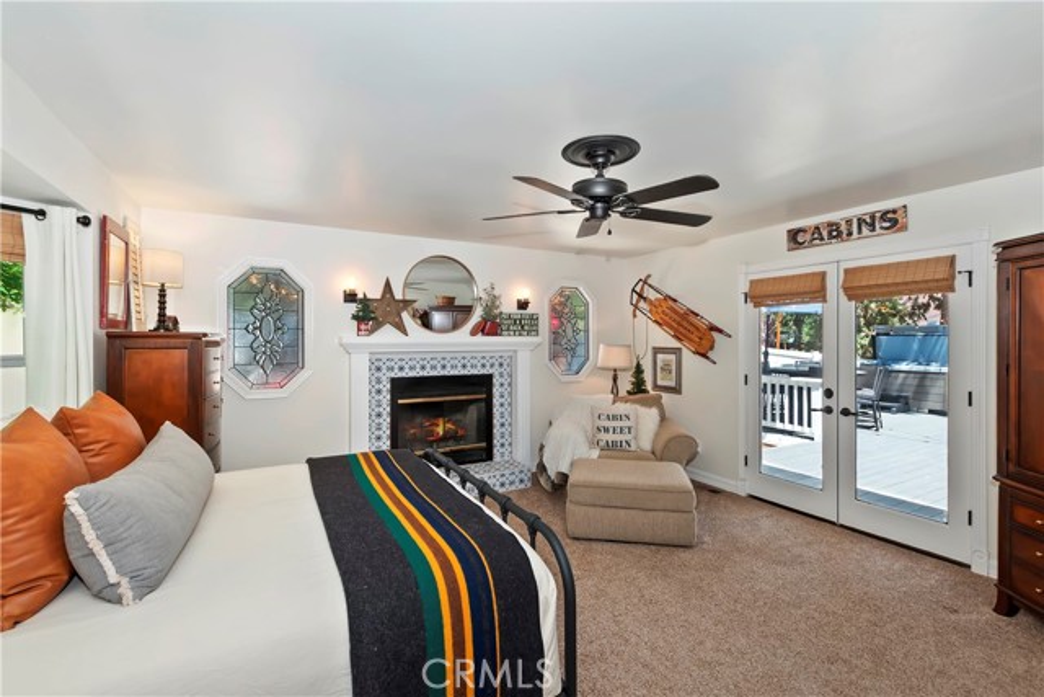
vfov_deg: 77.4
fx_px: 435
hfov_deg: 100.4
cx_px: 522
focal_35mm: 15
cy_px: 348
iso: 360
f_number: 8
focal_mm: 10
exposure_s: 1/30
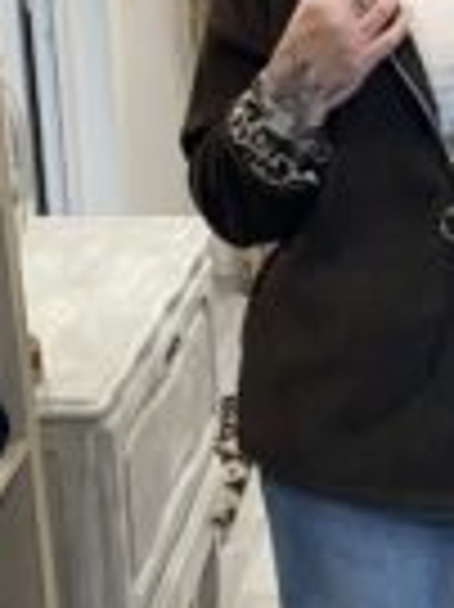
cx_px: 485
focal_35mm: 74
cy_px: 234
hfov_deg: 19.1
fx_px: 1296
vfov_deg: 26.3
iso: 125
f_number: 1.6
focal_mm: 5.1
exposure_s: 1/50
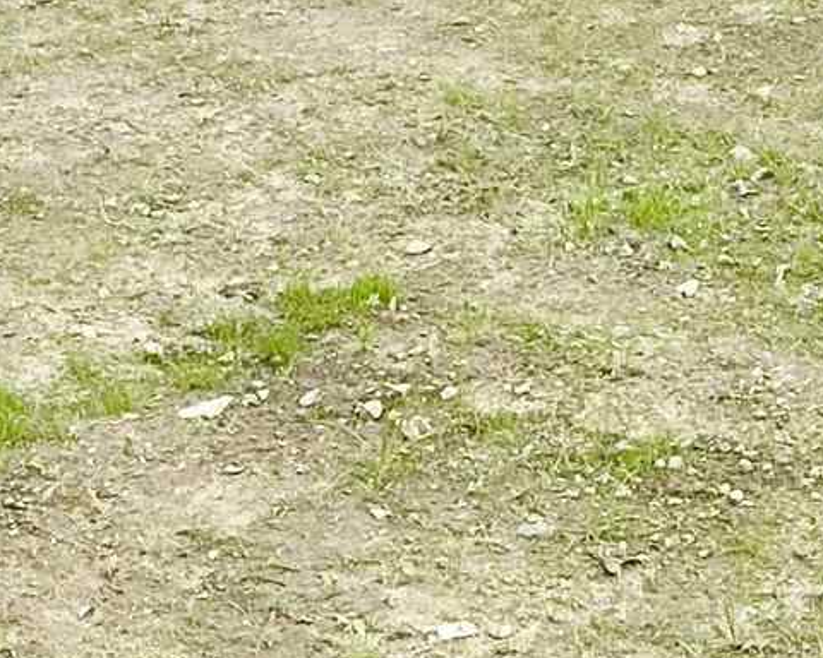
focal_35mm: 150
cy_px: -1157
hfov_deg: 12.7
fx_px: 3654
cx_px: 845
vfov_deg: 8.8
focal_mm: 6.86
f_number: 1.78
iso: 80
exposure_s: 1/1845
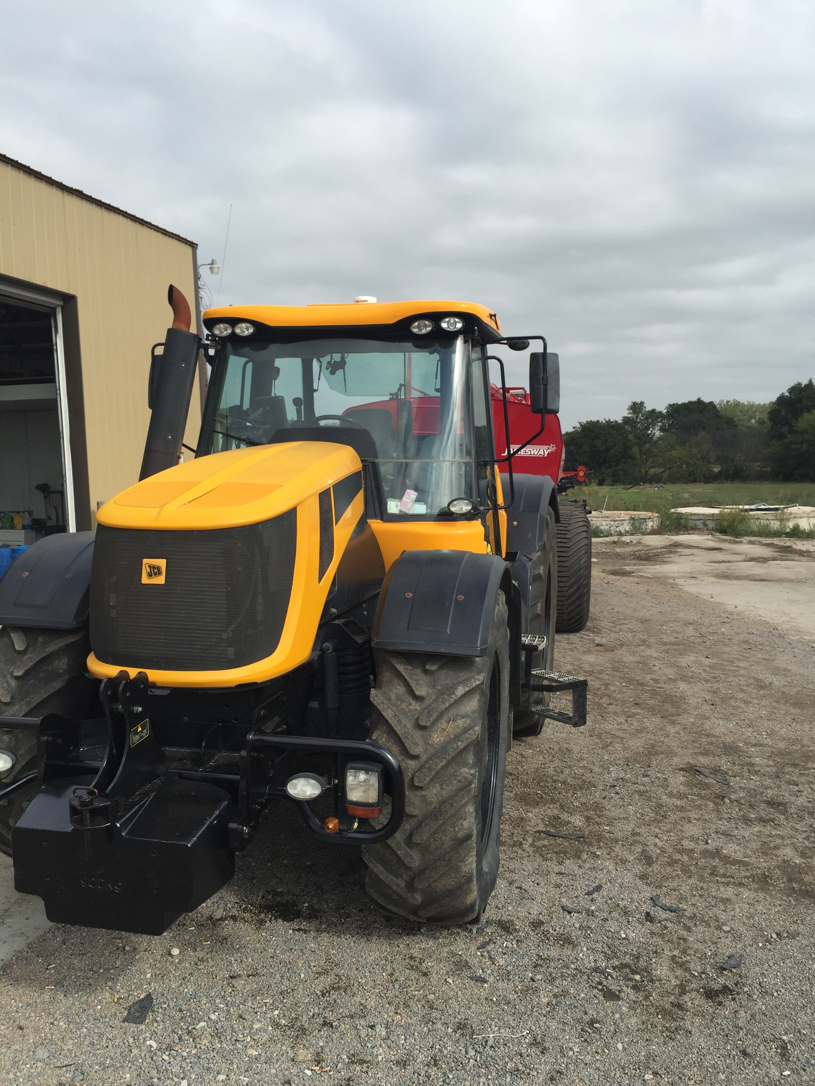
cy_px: 543
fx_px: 910
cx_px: 408
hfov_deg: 48.2
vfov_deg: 61.7
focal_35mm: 29
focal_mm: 4.15
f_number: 2.2
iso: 32
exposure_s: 1/1799
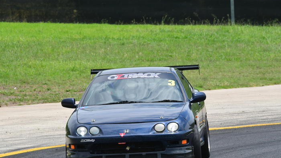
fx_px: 4285
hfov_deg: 3.8
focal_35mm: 575
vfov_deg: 2.1
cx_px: 154
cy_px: 89
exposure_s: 1/640
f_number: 13
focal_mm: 320
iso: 640
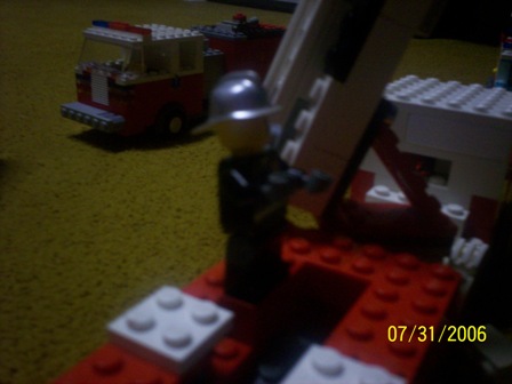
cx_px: 256
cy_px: 192
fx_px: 532
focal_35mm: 36
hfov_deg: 51.4
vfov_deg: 39.7
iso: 200
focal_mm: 6
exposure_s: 1/8
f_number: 4.5
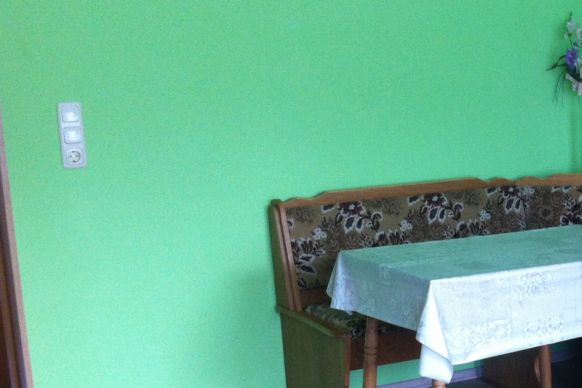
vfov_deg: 16.5
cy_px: 333
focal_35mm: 82
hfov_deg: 23.4
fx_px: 1326
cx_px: 620
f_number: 2.8
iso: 125
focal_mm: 3.85
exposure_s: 1/15
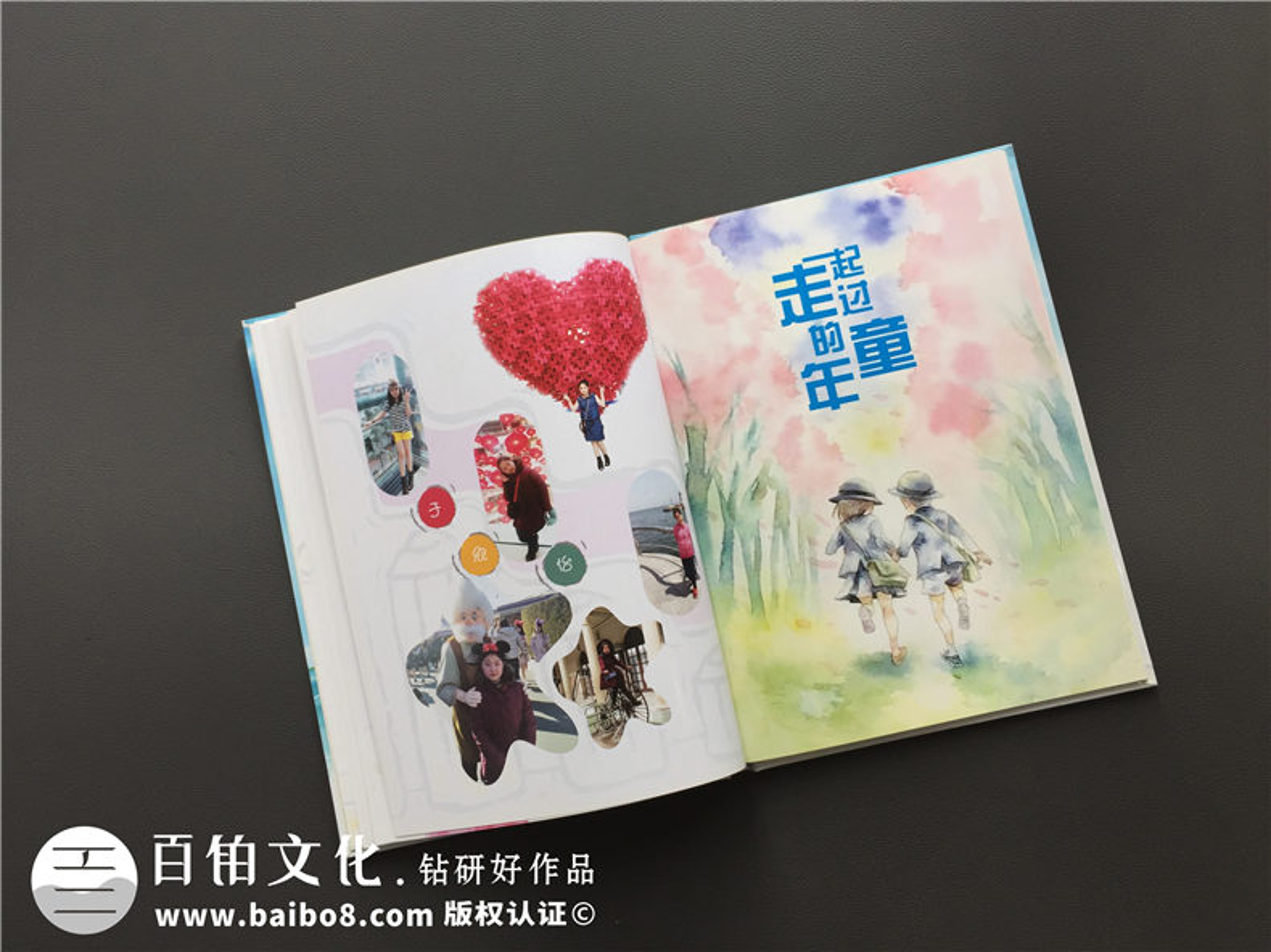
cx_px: 636
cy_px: 476
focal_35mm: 29
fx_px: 1064
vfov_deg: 48.2
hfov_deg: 61.7
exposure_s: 1/100
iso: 40
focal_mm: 4.15
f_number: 2.2
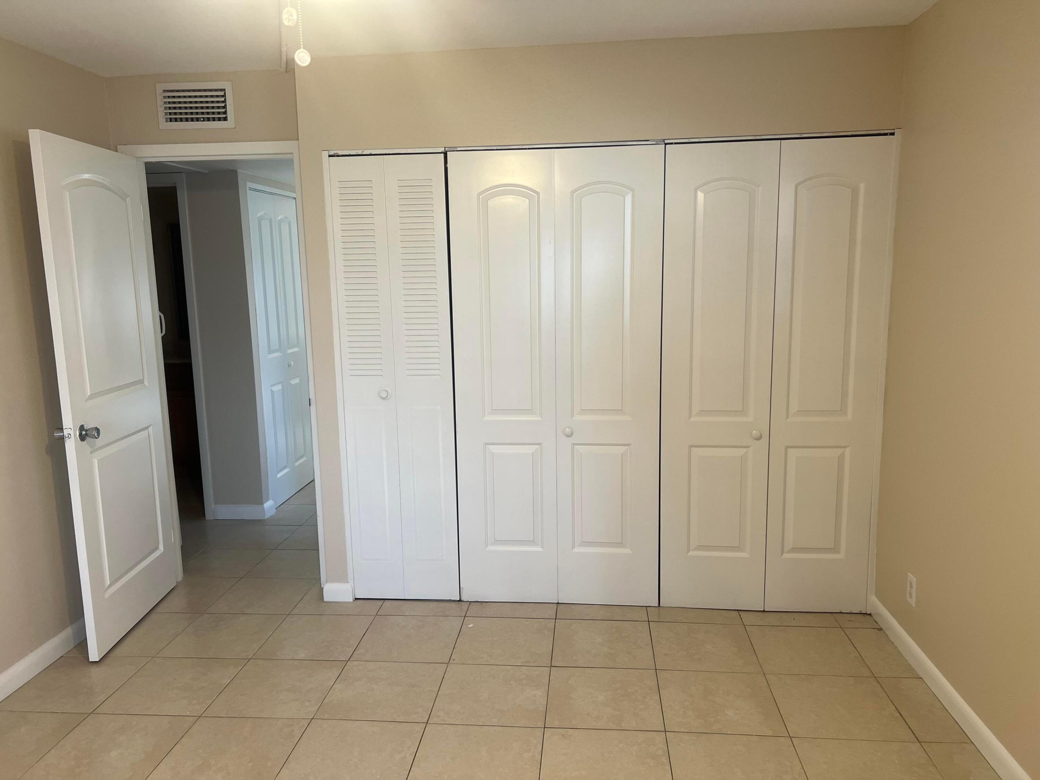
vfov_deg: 53.1
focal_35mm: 26
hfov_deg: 67.3
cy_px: 390
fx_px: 781
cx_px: 520
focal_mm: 5.7
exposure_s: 1/120
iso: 100
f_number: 1.5
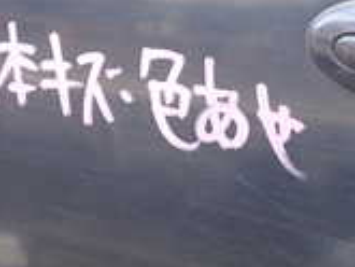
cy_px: 101
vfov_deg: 13.6
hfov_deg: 17.7
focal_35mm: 109
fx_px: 1119
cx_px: 329
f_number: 2.3
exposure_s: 1/60
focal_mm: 5.4
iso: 125
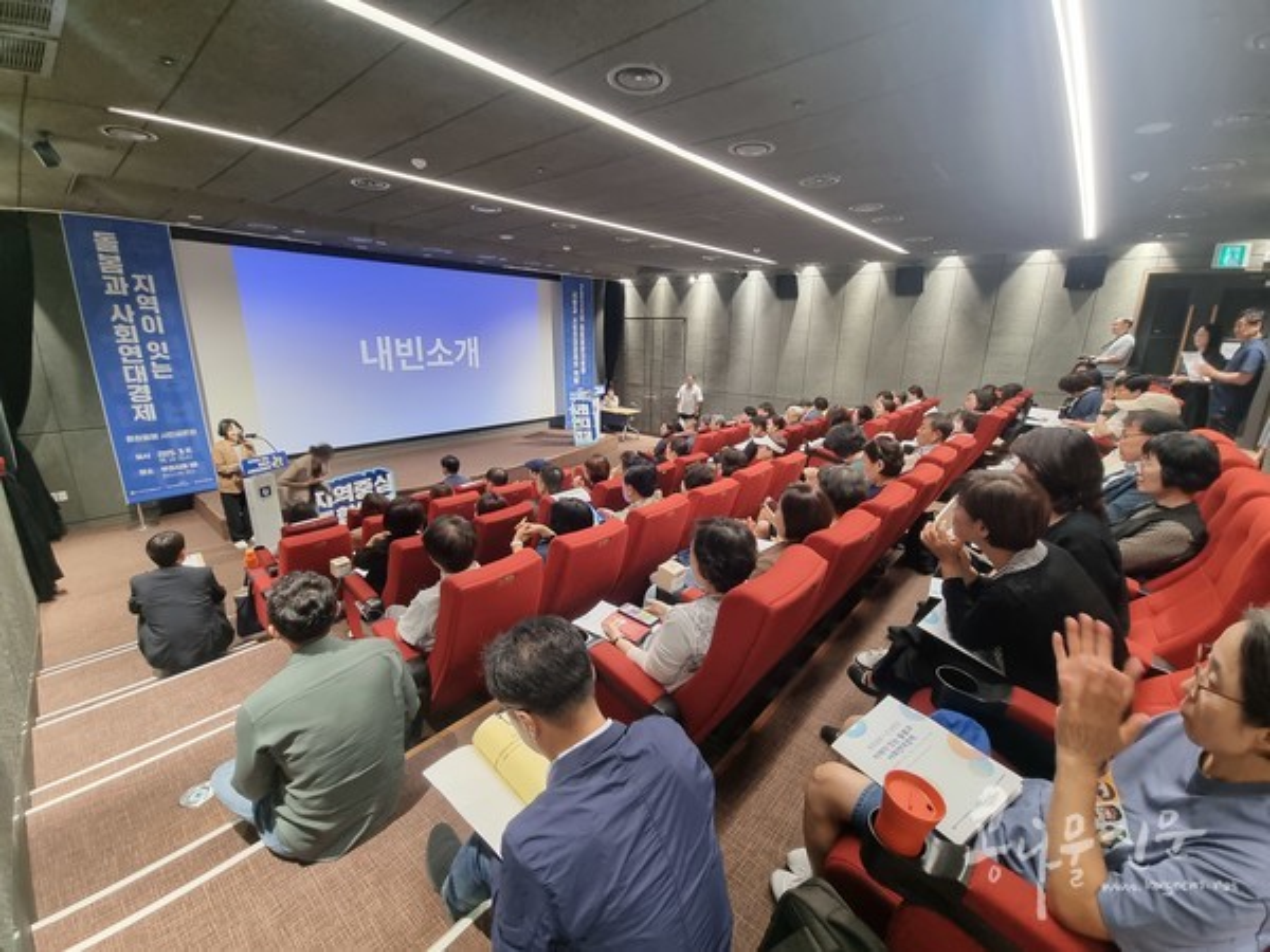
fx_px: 477
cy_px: 476
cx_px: 635
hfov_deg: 106.2
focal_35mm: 13
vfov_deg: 89.9
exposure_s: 1/30
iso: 640
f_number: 2.2
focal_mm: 2.2
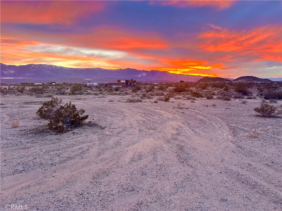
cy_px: 106
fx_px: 212
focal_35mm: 26
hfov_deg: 67.3
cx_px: 141
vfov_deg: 53.1
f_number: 1.5
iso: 200
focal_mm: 5.7
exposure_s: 1/60
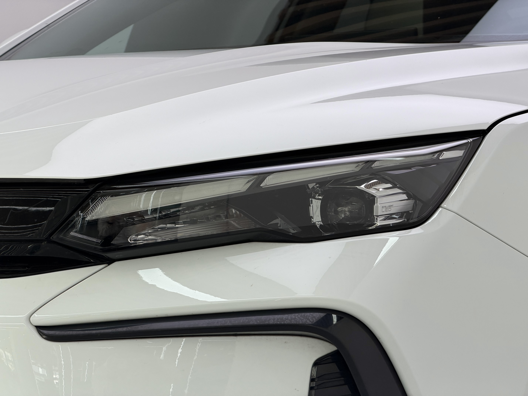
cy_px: 198
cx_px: 264
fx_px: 1525
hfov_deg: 19.6
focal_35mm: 100
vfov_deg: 14.8
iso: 50
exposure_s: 1/121
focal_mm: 16.89
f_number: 2.8
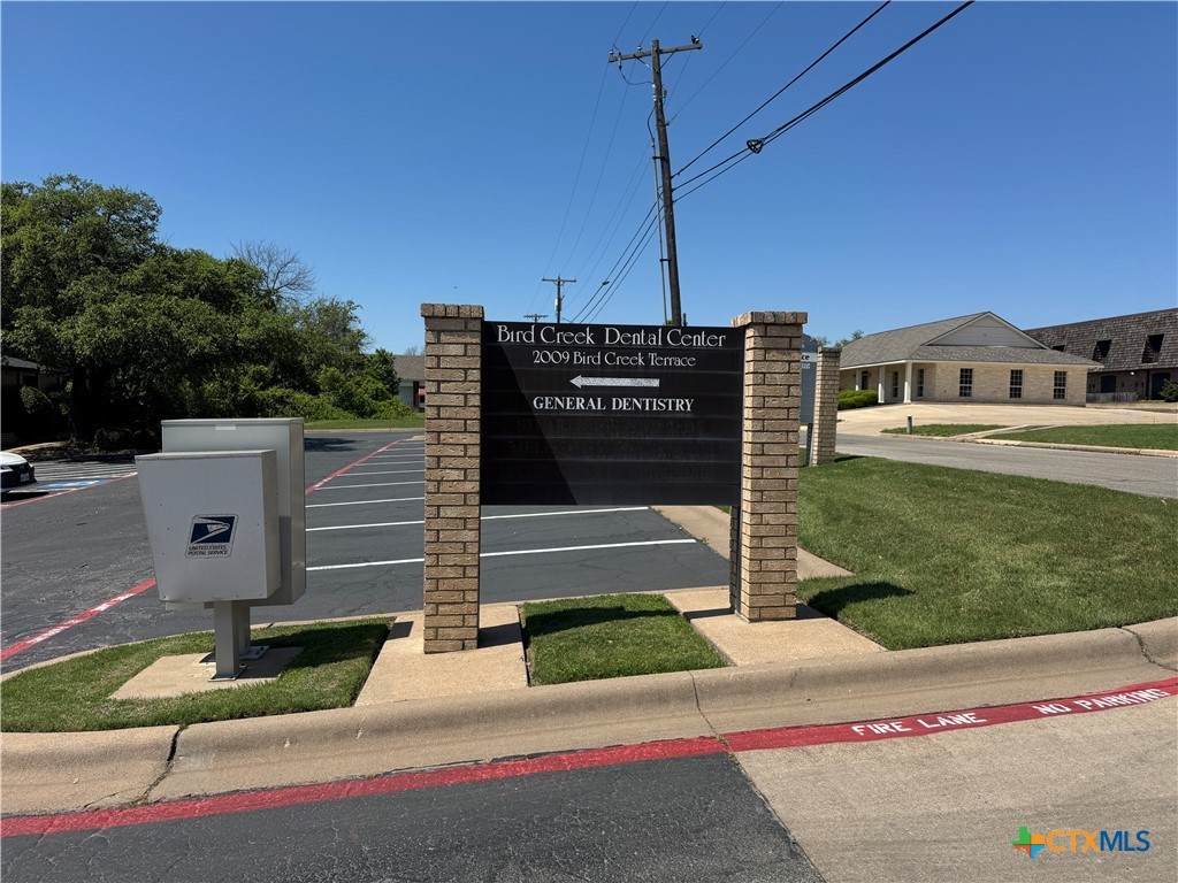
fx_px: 817
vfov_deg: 56.8
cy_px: 442
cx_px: 589
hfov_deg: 71.6
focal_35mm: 24
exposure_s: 1/5814
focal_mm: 6.76
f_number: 1.78
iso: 80
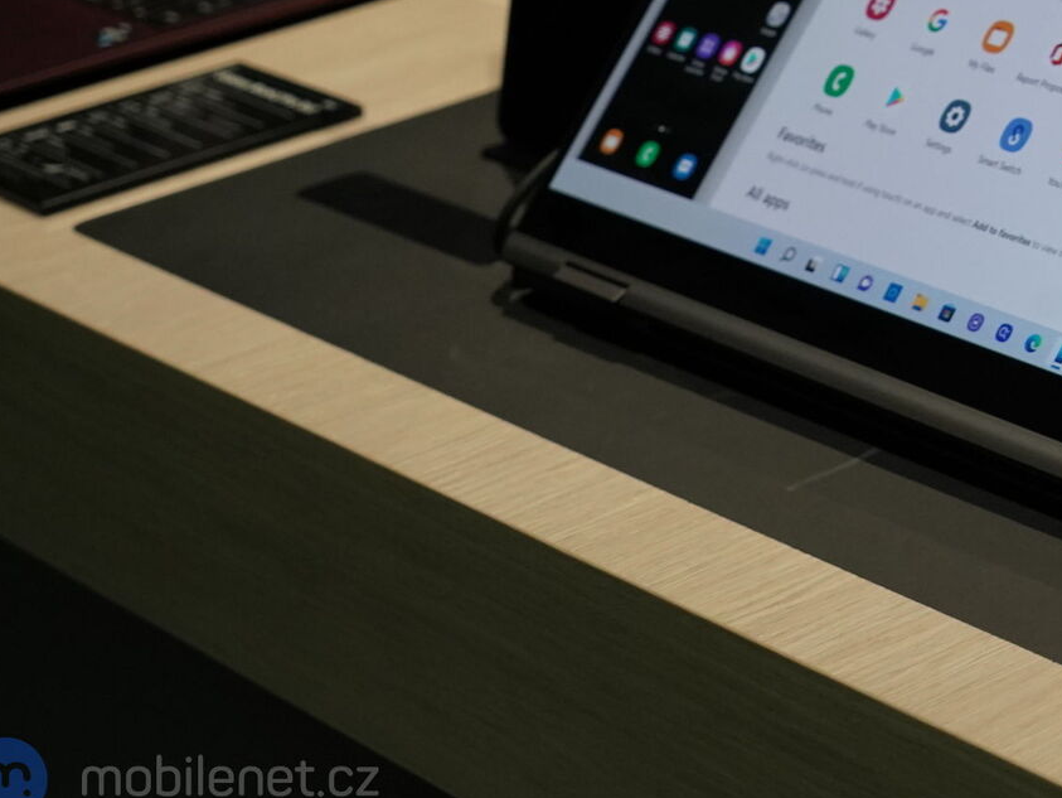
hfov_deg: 16.5
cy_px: 48
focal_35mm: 116
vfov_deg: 12.7
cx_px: 1140
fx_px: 3560
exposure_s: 1/160
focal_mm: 53
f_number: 6.3
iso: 3200
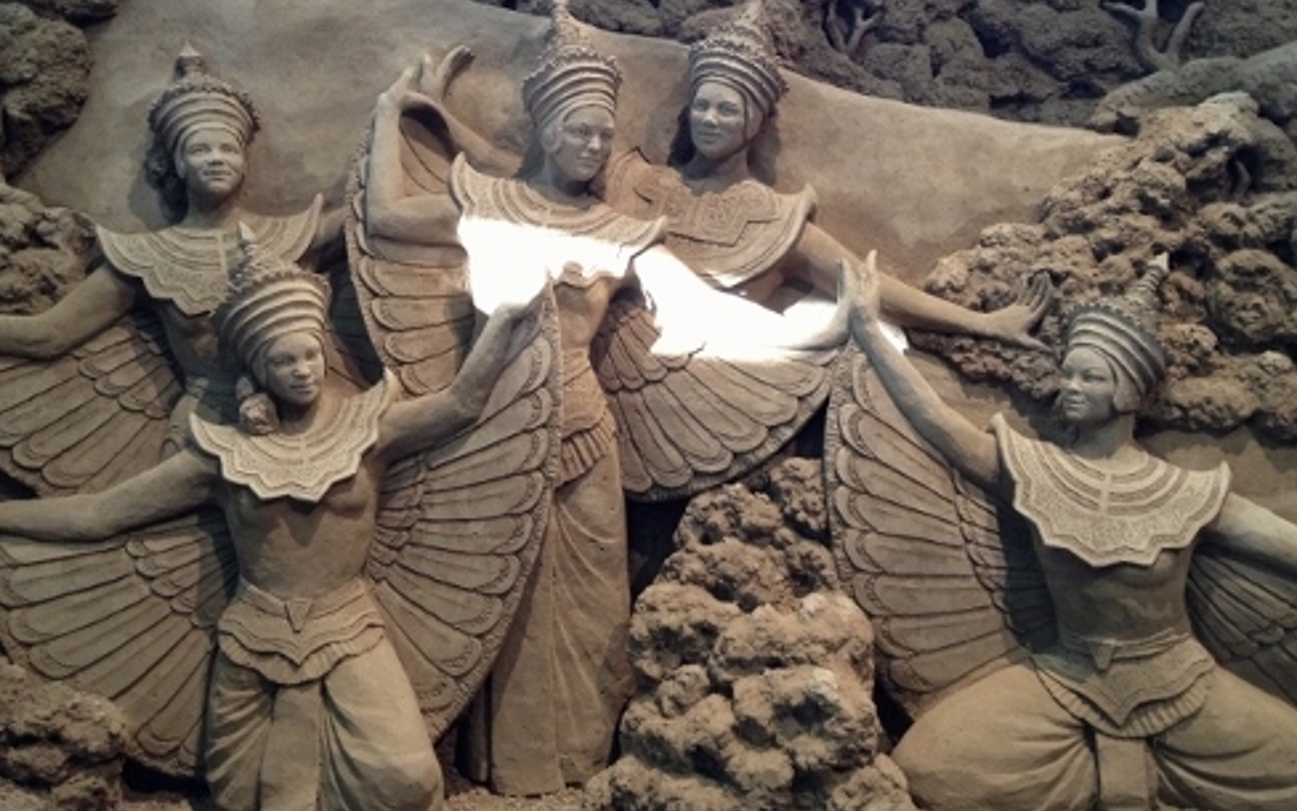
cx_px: 648
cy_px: 336
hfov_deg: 51.5
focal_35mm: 38
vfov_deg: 33.5
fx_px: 1343
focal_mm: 4.28
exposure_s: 1/20
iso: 125
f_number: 2.4
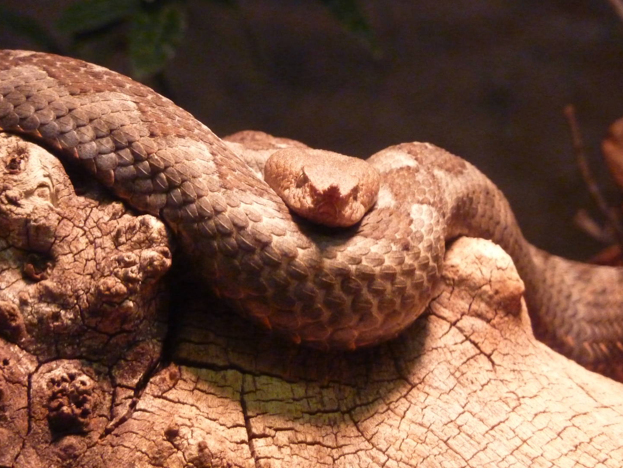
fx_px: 5958
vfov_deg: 4.5
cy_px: 217
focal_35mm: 331
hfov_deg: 6.0
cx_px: 318
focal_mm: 49.2
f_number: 4.9
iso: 800
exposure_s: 1/80
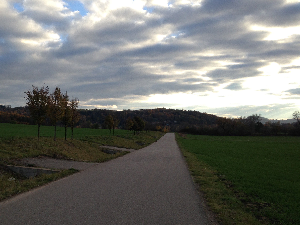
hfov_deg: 41.5
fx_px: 390
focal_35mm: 45
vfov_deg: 32.1
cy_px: 137
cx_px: 99
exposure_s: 1/609
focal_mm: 4.12
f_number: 2.4
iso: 50
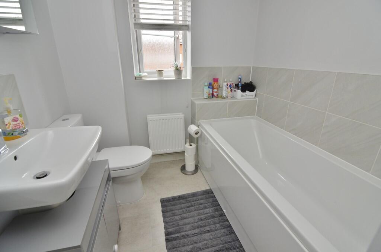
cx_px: 190
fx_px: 174
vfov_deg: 71.8
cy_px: 126
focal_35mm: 16
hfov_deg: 95.1
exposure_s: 1/60
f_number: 5.6
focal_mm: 11
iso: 400
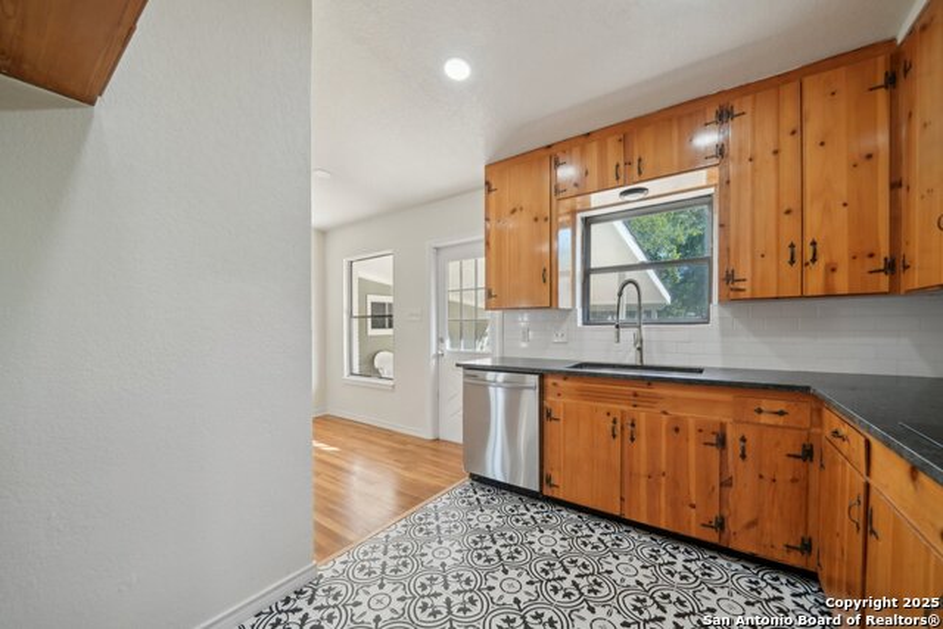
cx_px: 472
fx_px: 341
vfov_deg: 85.5
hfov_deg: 108.3
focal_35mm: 13
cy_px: 314
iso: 500
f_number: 8
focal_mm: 13
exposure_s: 1/40
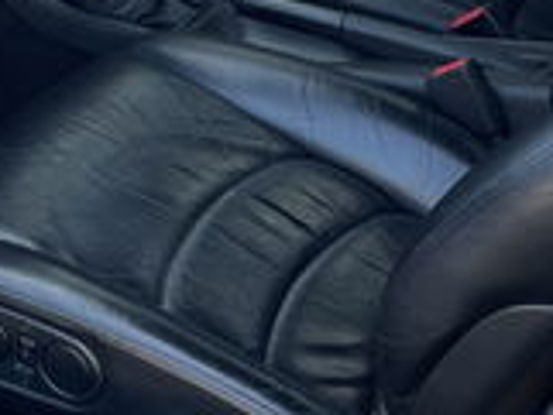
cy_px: -24
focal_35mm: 124
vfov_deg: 11.8
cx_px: 86
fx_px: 1982
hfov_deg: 15.7
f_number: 1.6
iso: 40
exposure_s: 1/246
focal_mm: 5.1
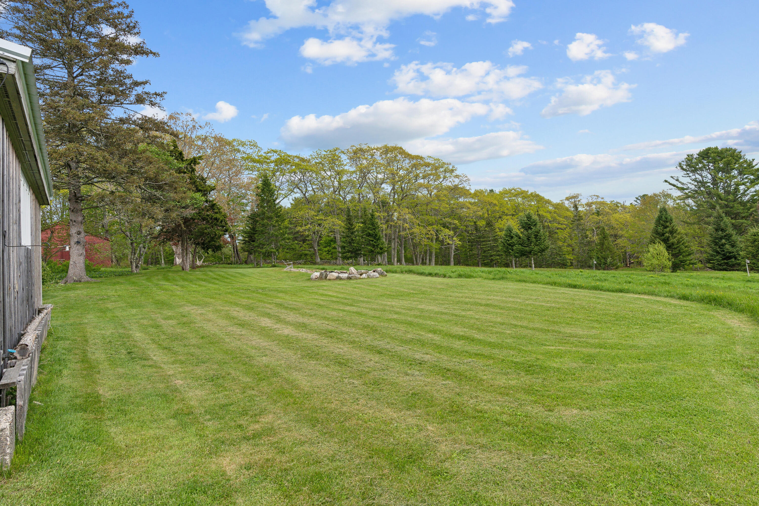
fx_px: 337
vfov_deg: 73.8
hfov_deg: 96.7
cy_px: 253
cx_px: 380
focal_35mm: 16
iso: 320
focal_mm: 16
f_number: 7.1
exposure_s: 1/500
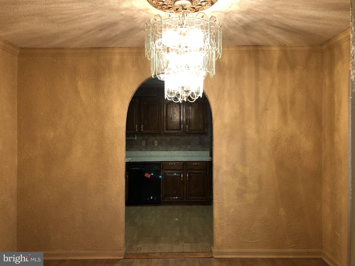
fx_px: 287
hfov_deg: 63.4
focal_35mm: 28
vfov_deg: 49.7
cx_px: 178
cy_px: 133
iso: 40
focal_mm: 3.99
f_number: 1.8
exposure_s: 1/15
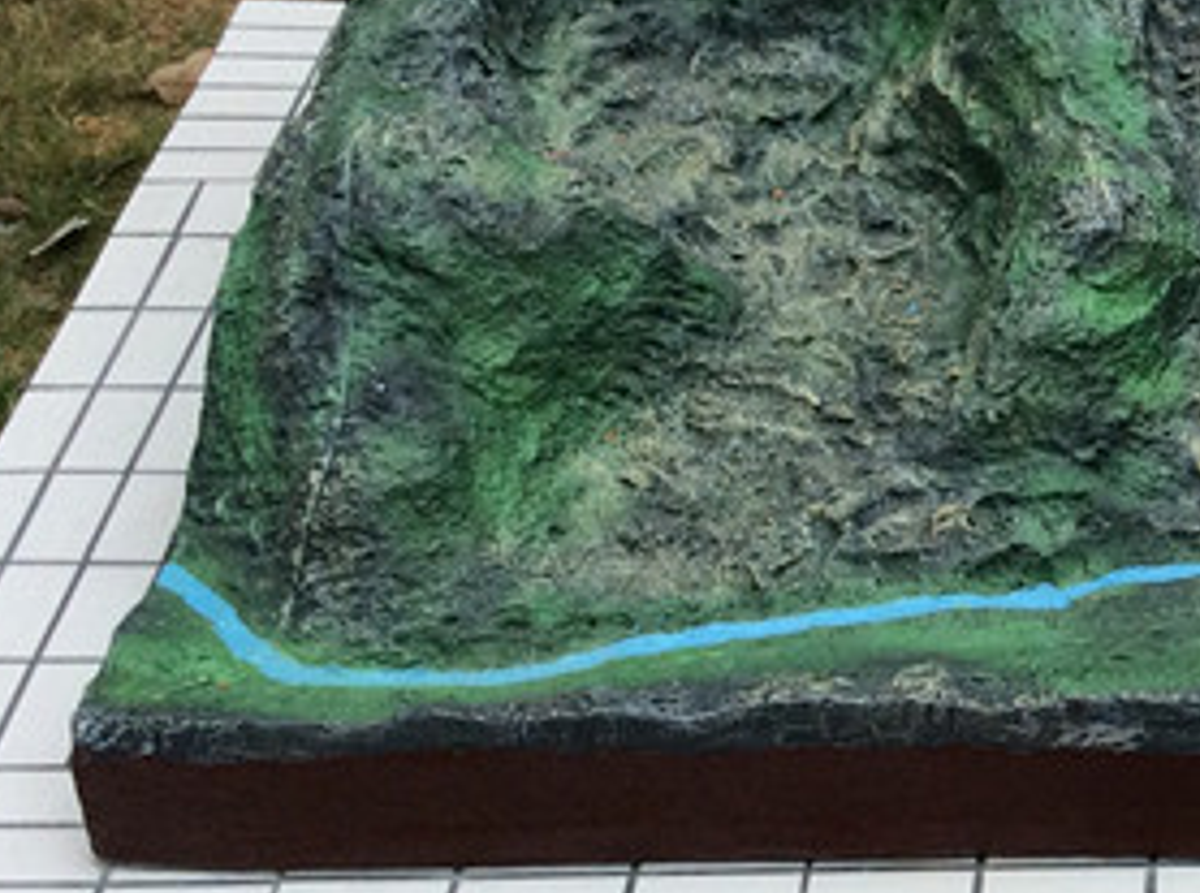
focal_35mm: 95
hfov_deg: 19.7
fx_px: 3285
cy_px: 472
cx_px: 1351
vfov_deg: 15.5
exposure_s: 1/1395
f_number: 2.4
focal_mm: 3.3
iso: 32
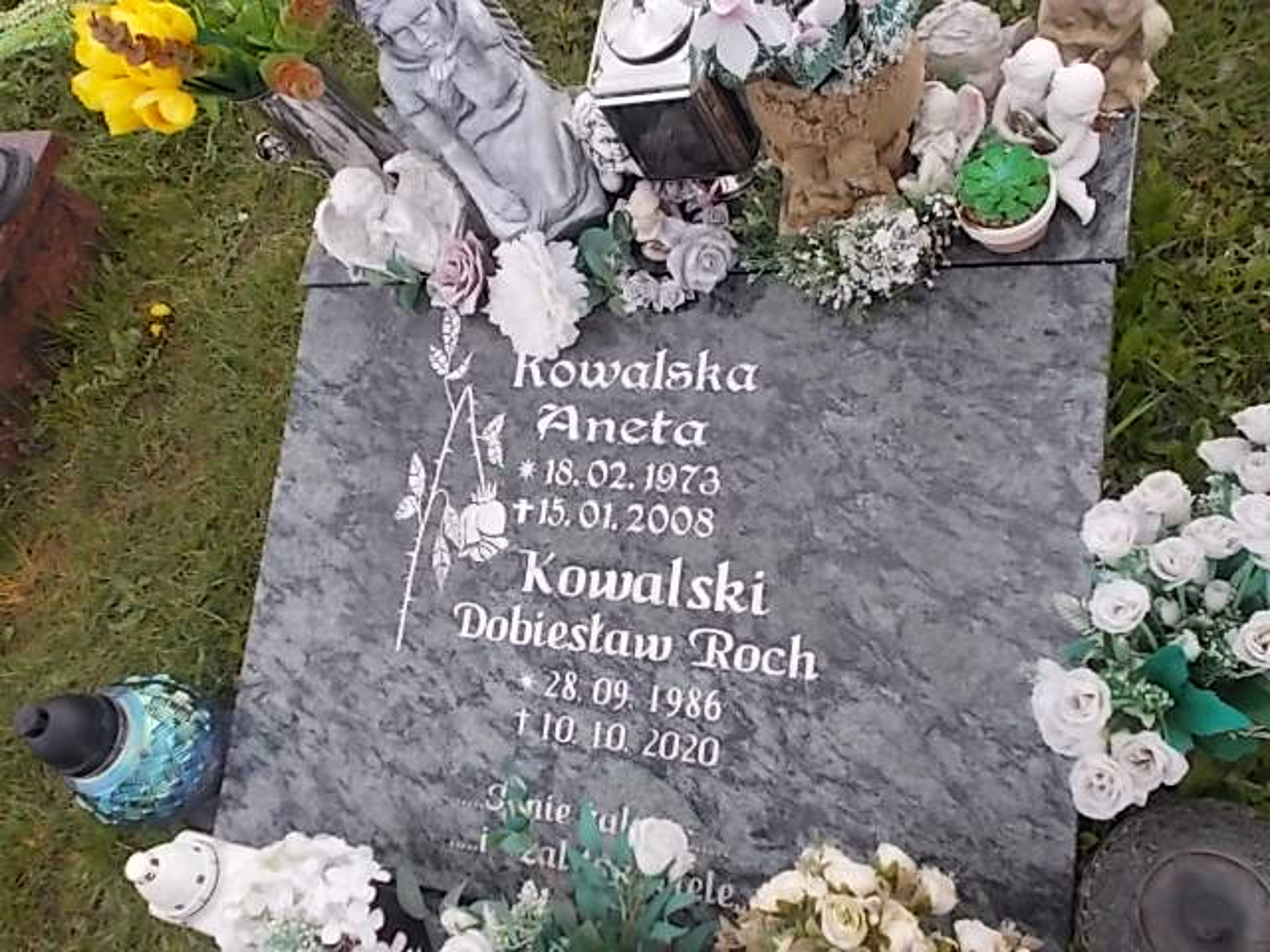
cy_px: 476
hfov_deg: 54.0
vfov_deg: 41.8
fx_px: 1247
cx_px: 635
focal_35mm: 34
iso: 80
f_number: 3.6
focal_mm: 6
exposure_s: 1/250
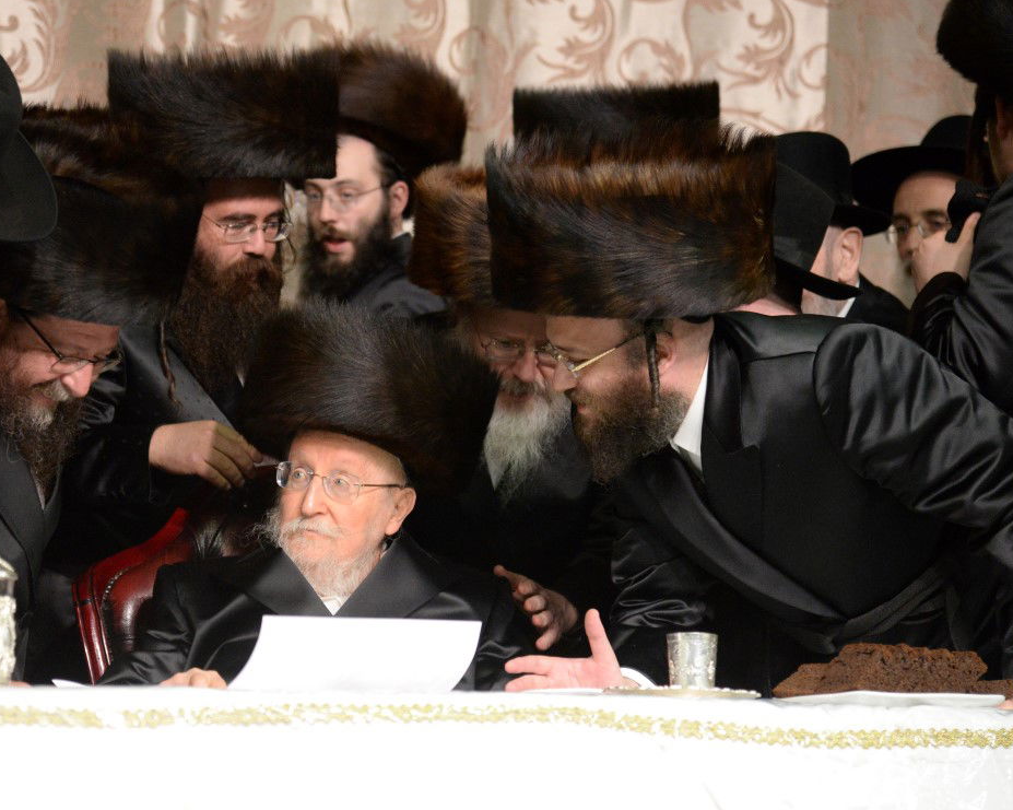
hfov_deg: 13.8
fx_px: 4196
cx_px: 393
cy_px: 400
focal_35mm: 140
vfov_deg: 11.0
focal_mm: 120
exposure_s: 1/200
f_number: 4
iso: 5000
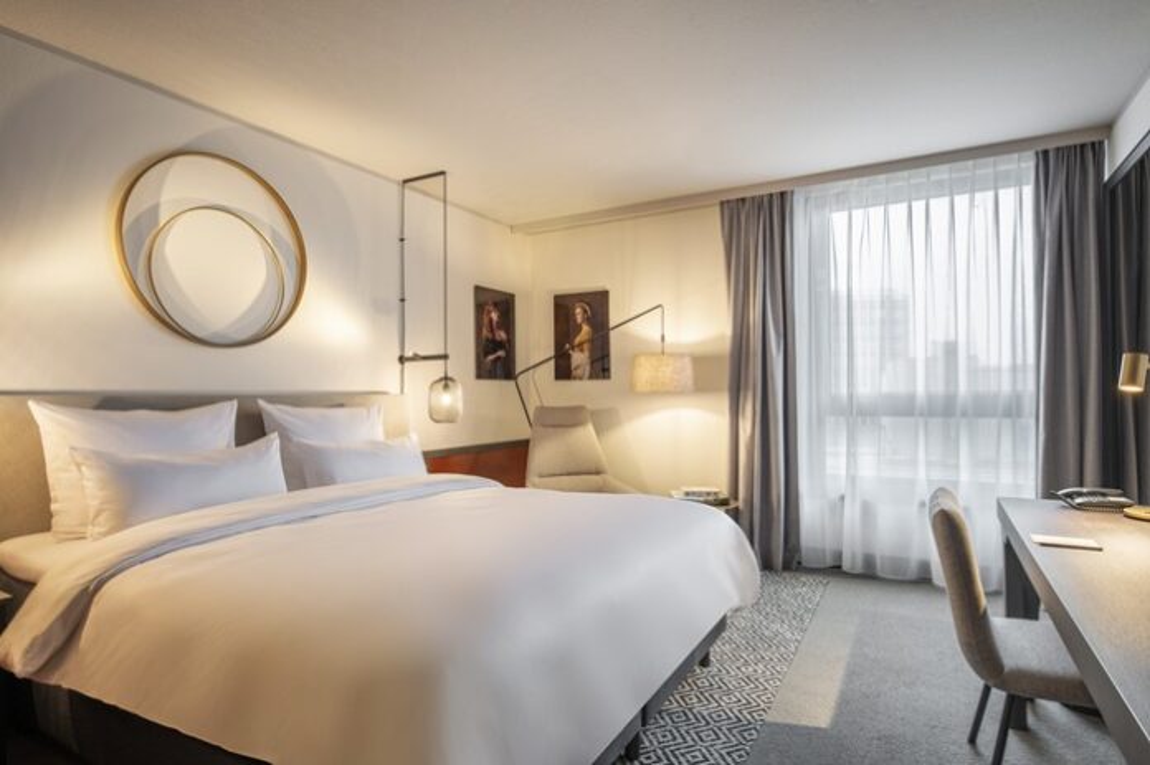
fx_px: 606
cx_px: 575
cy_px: 382
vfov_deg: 64.5
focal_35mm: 19
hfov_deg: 86.9
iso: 125
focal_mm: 19
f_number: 10
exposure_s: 1/2
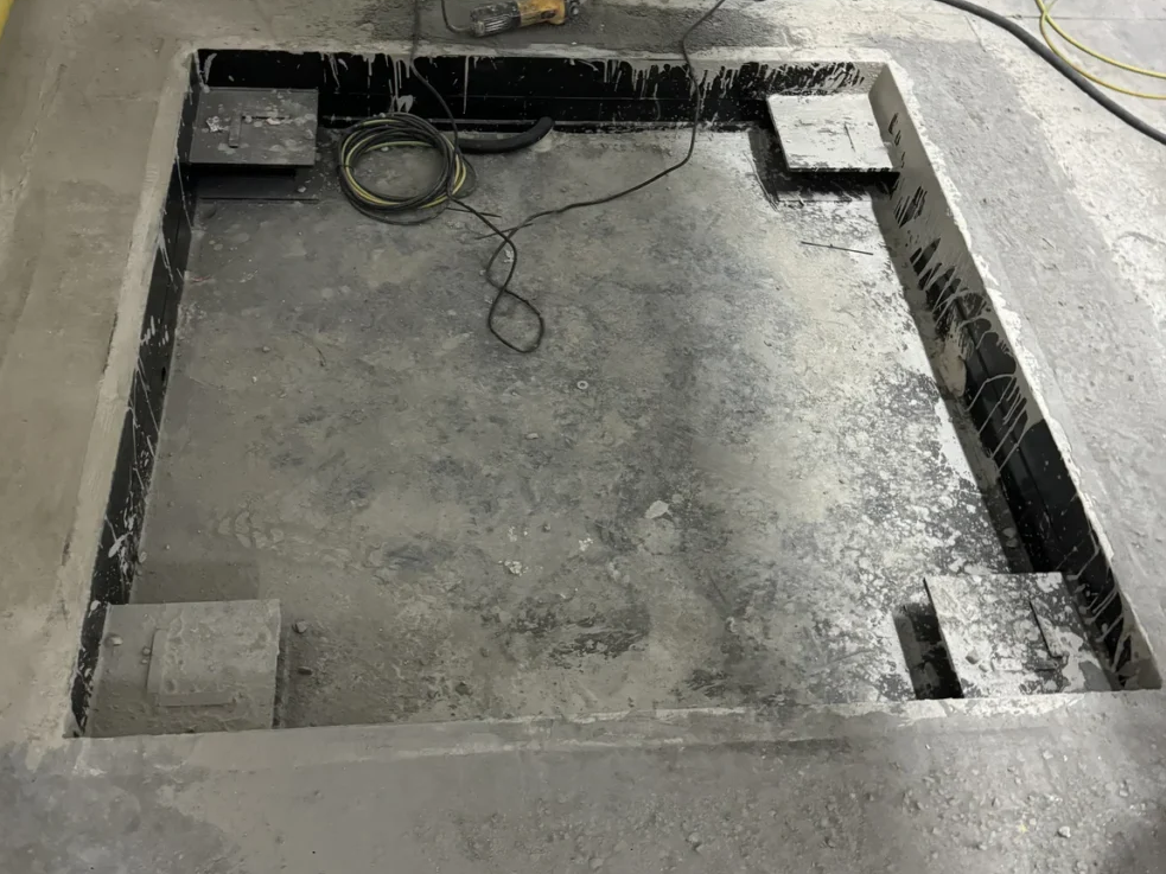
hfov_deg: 69.4
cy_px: 423
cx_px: 560
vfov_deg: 54.9
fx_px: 842
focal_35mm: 25
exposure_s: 1/60
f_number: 1.78
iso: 800
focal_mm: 6.76
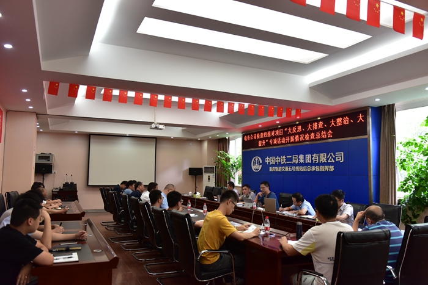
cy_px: 142
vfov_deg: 45.0
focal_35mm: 29
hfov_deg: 63.6
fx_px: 345
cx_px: 214
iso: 1600
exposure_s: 1/160
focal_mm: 29
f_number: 3.5
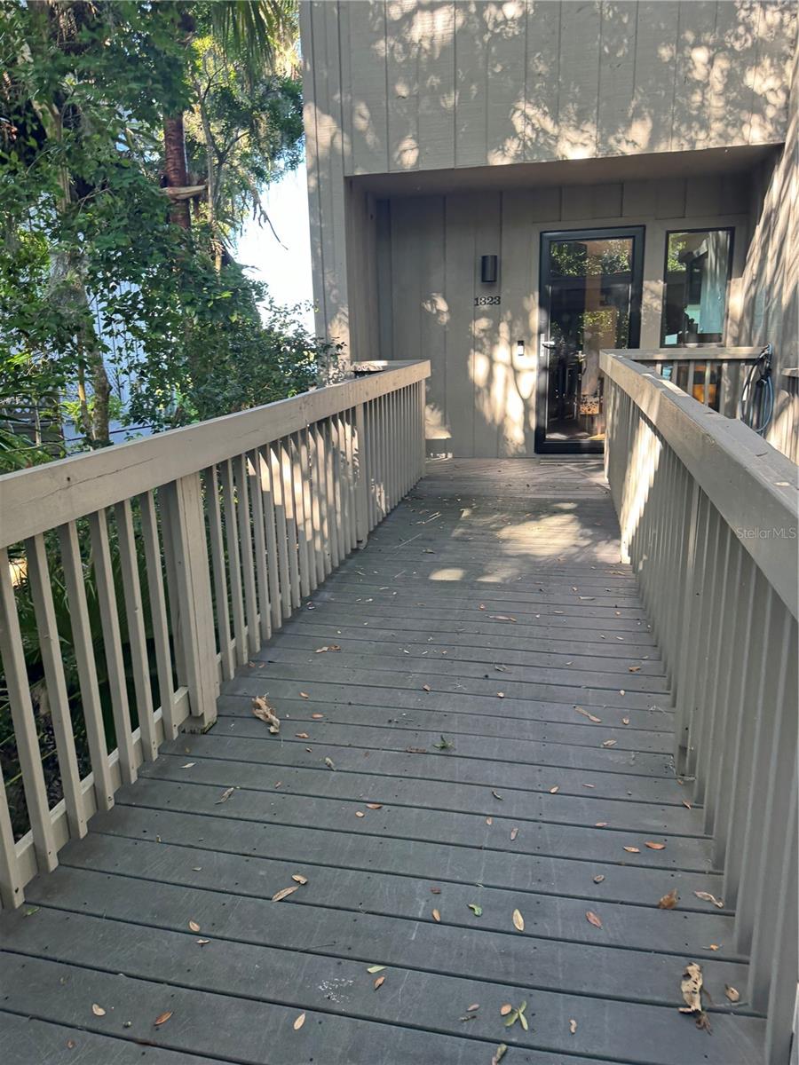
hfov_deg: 56.8
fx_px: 739
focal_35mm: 24
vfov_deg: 71.6
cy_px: 532
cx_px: 400
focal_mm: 6.76
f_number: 1.78
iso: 125
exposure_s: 1/121
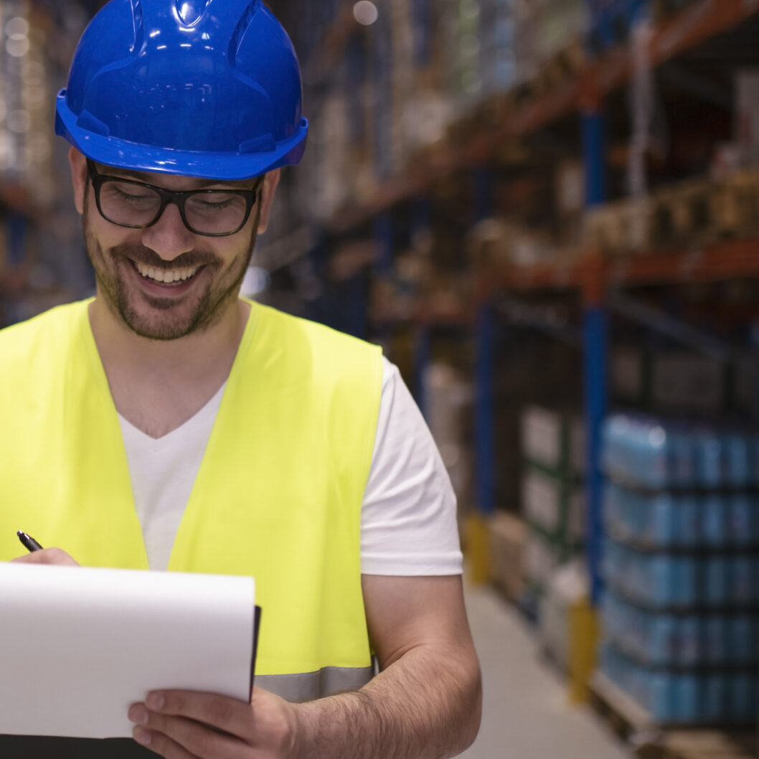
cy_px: 388
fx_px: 1786
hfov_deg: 23.7
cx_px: 172
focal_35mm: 72
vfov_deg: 24.0
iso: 500
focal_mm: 35
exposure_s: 1/200
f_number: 1.4
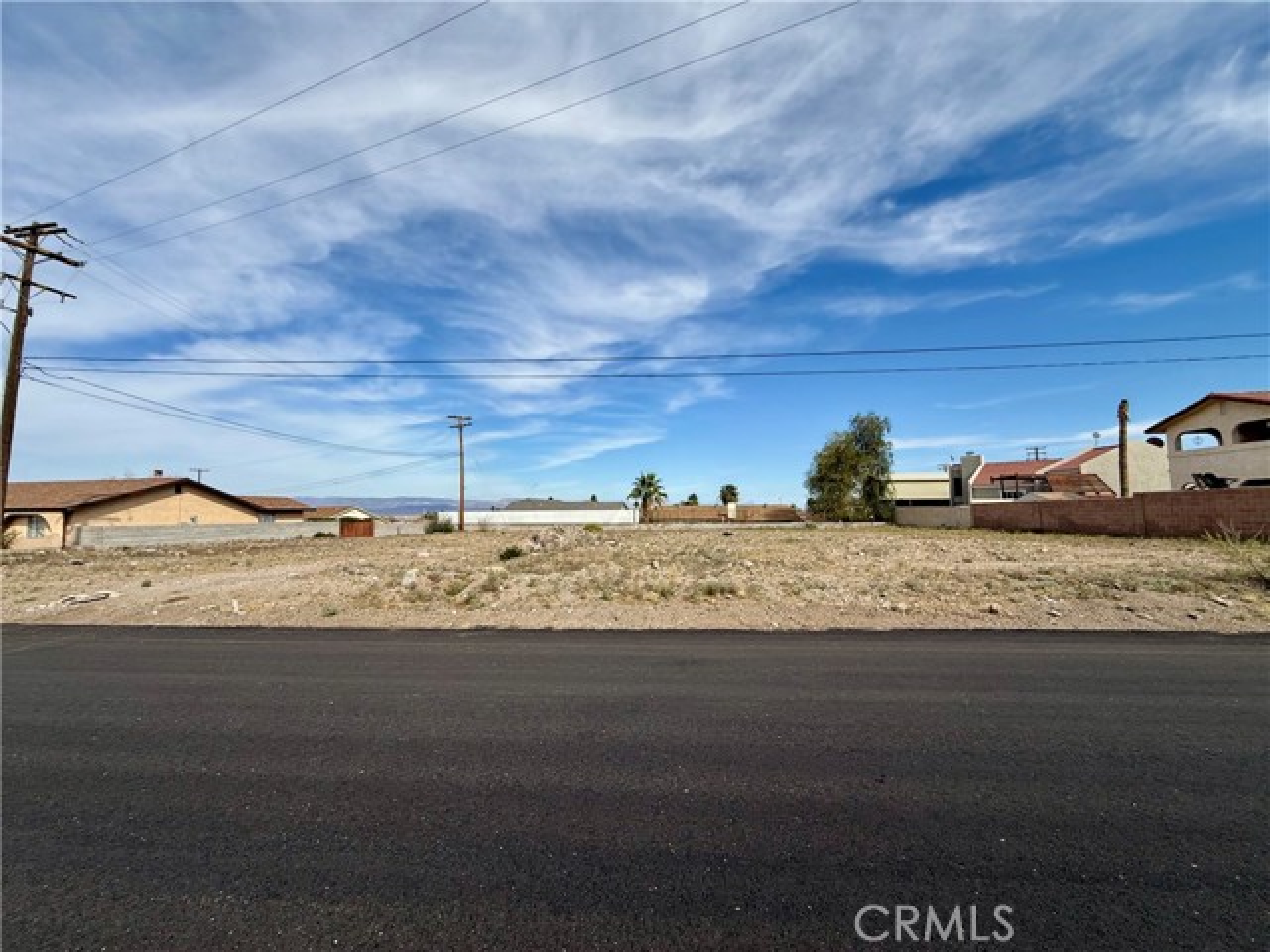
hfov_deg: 102.1
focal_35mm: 14
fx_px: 514
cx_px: 635
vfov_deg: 85.7
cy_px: 476
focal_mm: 2.22
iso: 50
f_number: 2.2
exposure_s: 1/2976
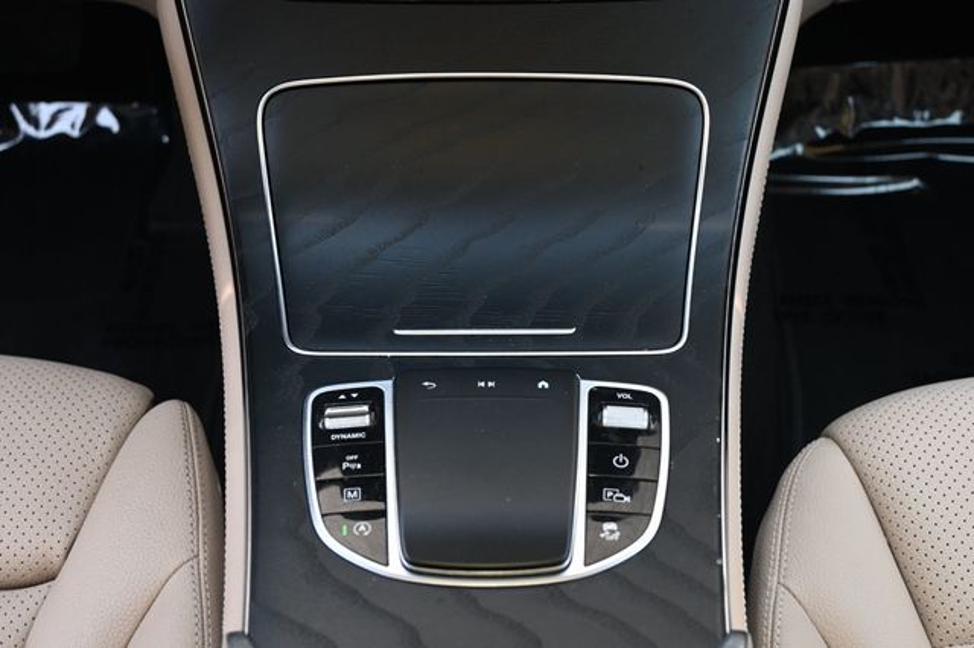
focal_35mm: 51
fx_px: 1379
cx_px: 487
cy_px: 324
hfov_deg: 38.9
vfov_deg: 26.5
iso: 640
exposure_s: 1/125
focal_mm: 34
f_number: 5
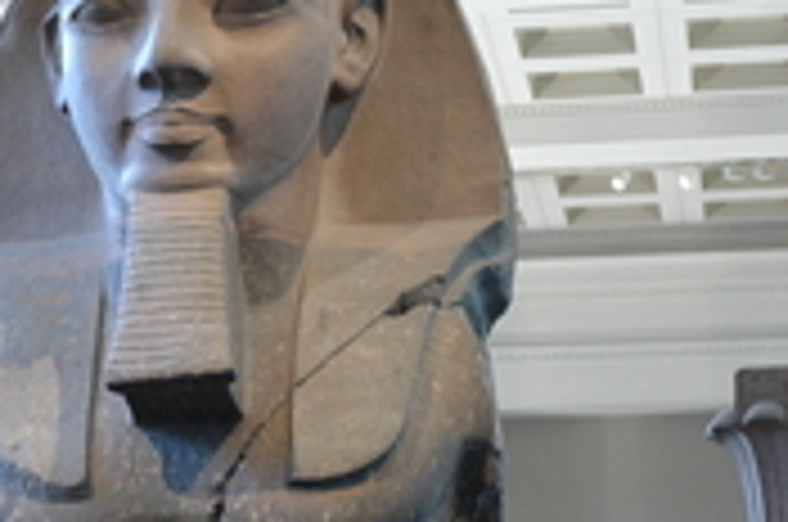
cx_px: 162
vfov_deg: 9.6
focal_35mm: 143
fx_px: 3124
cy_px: 266
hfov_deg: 14.3
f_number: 4.2
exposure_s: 1/10
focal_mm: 38
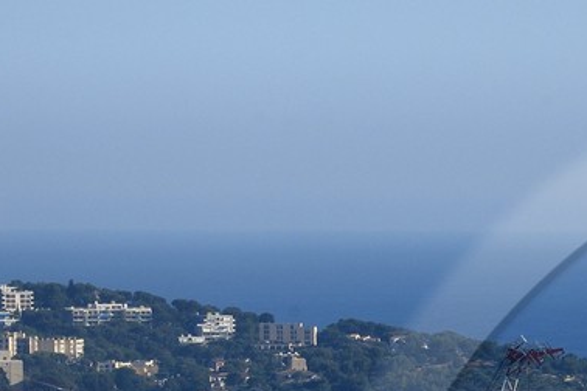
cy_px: 703
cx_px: 929
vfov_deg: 1.6
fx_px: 13793
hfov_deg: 2.4
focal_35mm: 846
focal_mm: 200
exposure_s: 1/250
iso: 200
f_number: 14
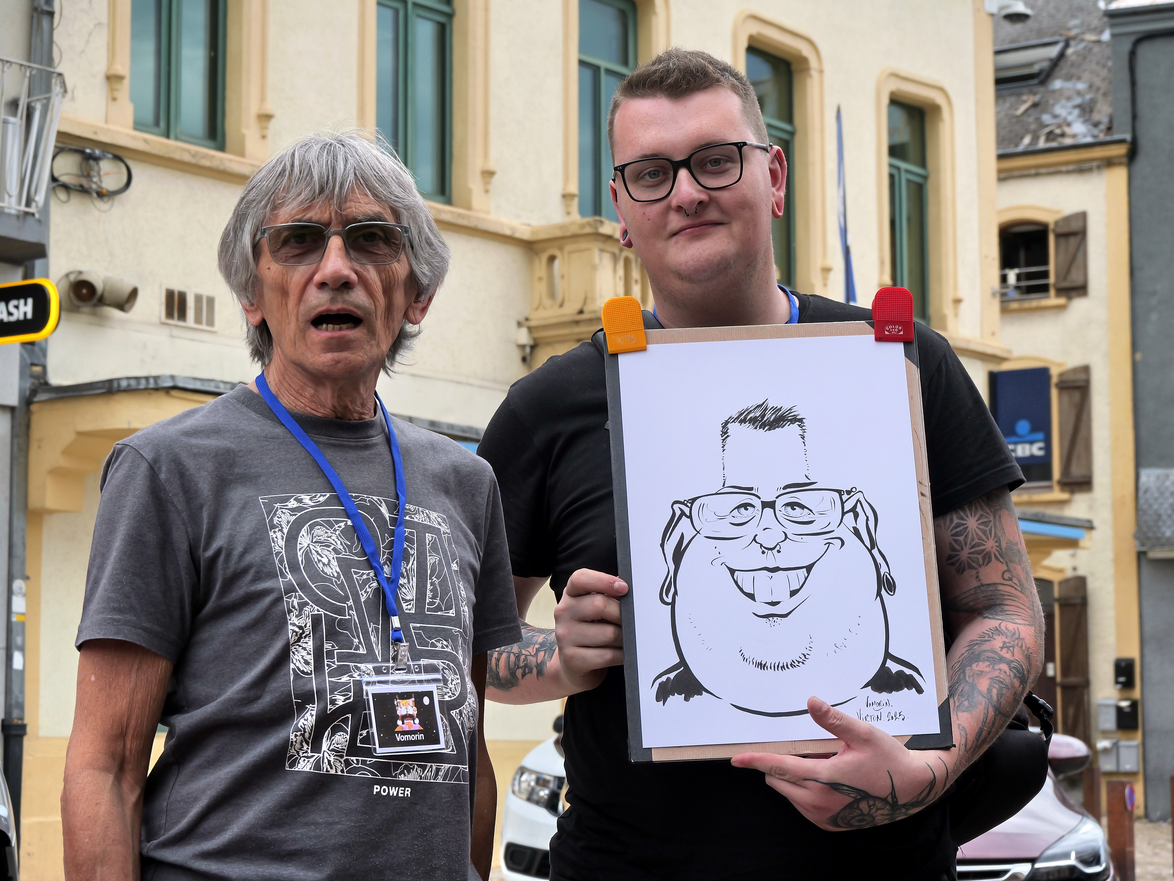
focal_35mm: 78
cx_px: 587
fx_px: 2646
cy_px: 440
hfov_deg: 25.0
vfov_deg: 18.9
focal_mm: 39
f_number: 7.1
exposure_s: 1/125
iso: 160
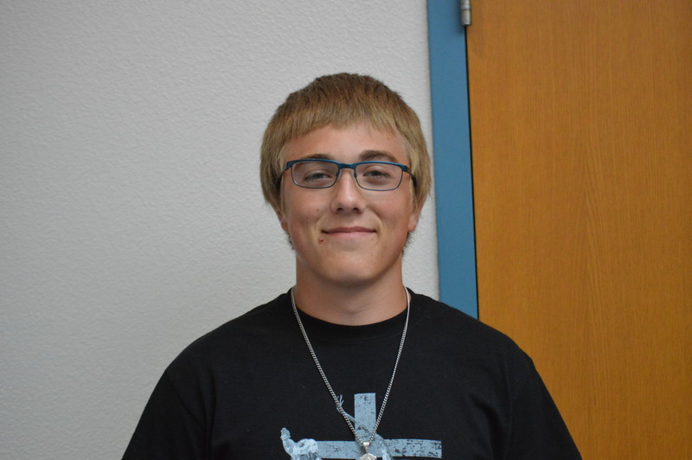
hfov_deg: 24.6
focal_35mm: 82
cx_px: 346
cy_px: 230
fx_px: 1584
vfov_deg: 16.5
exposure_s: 1/500
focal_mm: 55
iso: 3200
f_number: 4
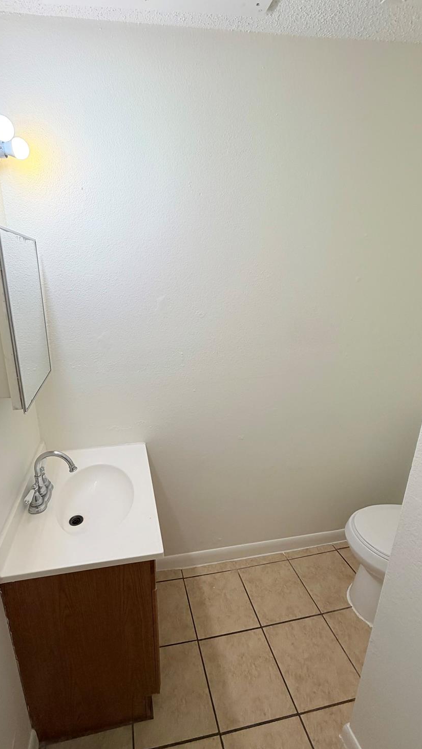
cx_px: 167
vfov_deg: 99.4
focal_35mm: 16
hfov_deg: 66.4
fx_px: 318
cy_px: 368
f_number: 2.2
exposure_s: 1/120
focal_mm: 2.22
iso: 64
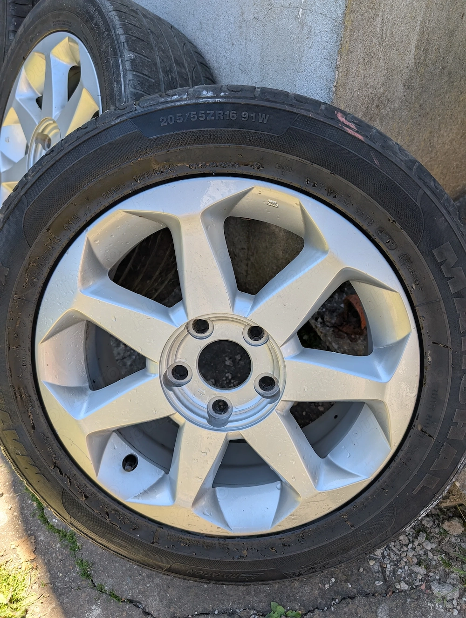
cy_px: 309
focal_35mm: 24
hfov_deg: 56.9
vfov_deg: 71.5
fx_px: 430
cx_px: 233
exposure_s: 1/227
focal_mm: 6.9
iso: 21
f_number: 1.68
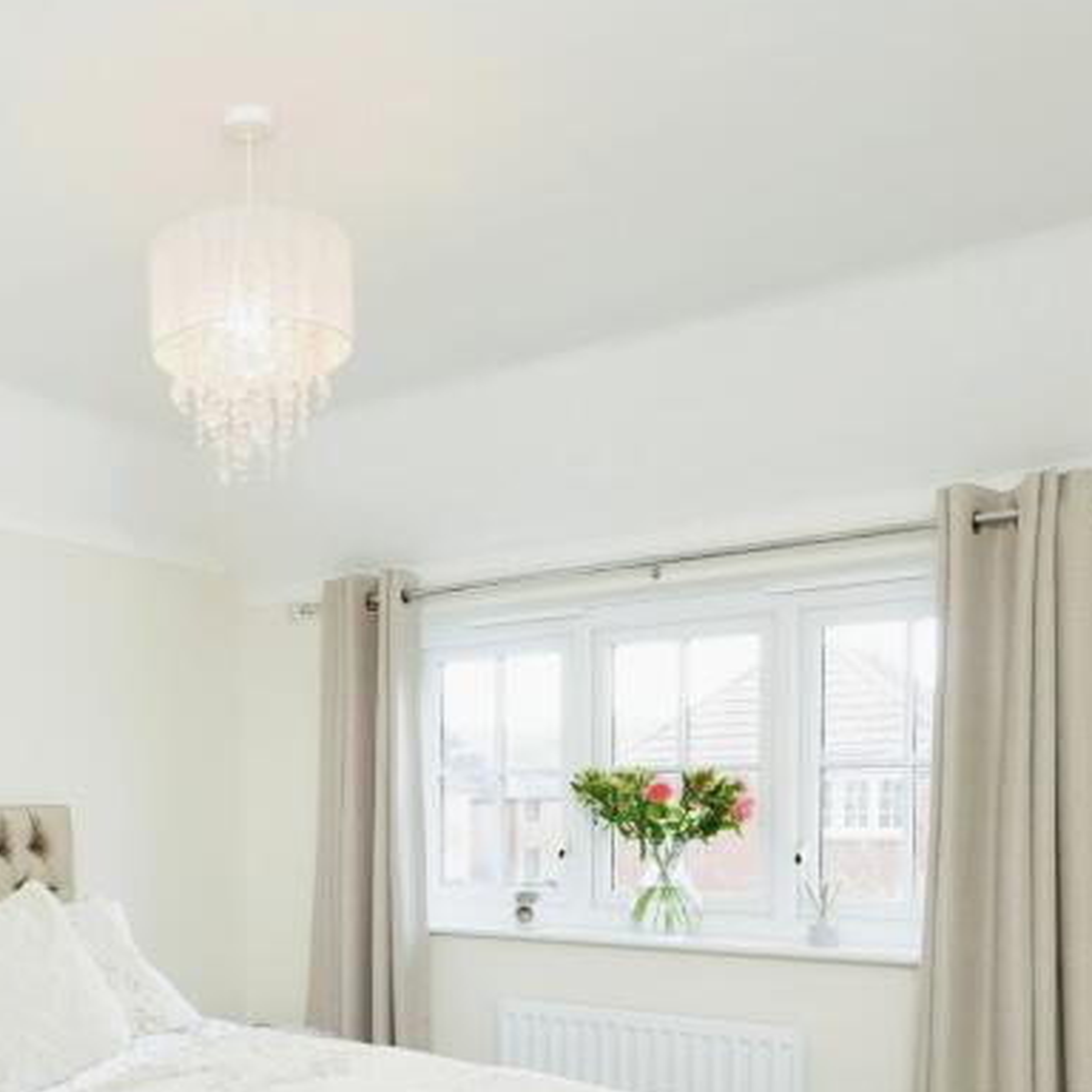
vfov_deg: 46.3
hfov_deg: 45.7
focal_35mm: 34
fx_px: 1213
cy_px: 846
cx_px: 202
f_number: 4
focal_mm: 10
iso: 320
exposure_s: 1/60
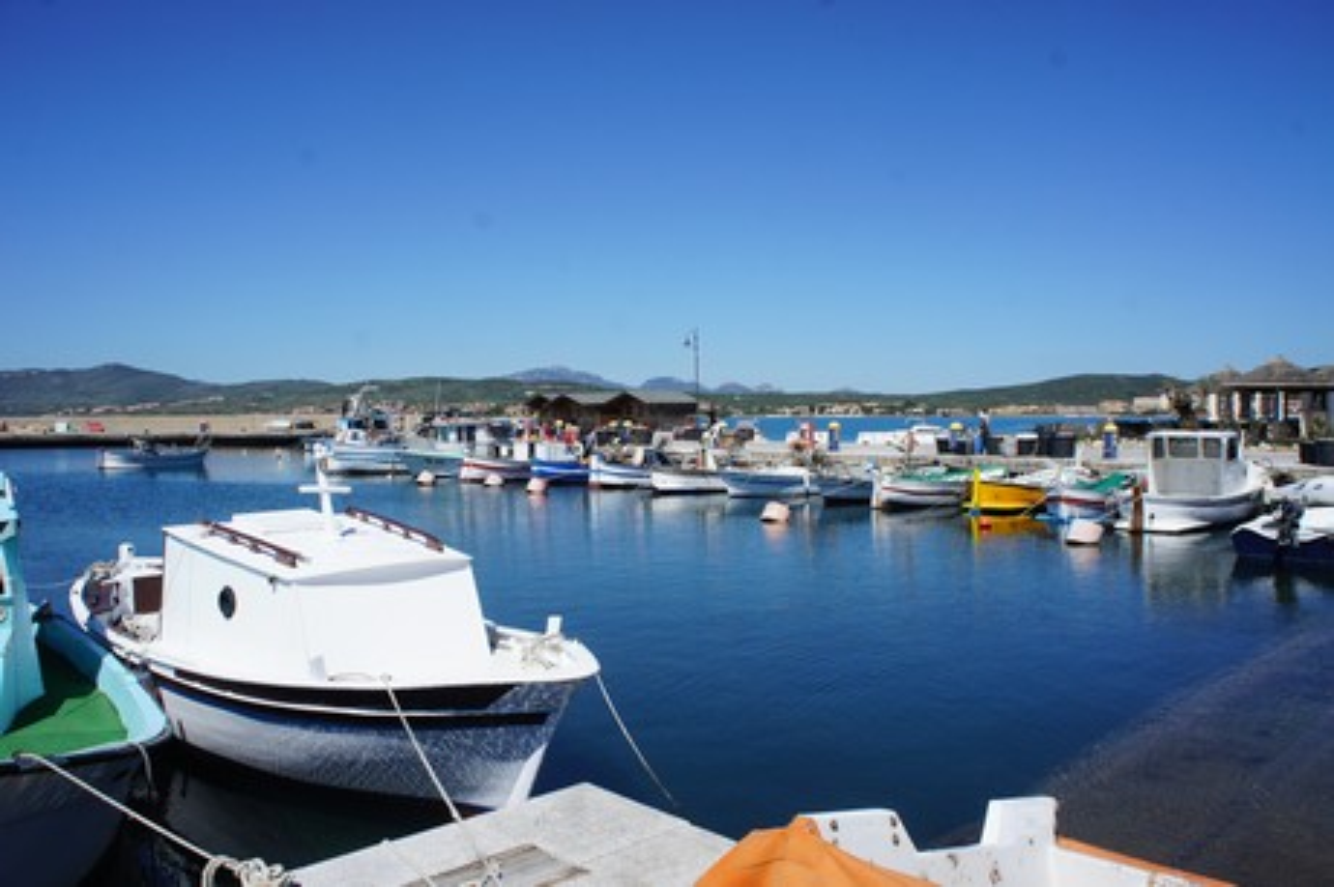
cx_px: 667
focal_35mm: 27
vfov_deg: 47.9
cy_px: 444
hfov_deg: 67.4
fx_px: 1000
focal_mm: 18
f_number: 11
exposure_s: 1/320
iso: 200
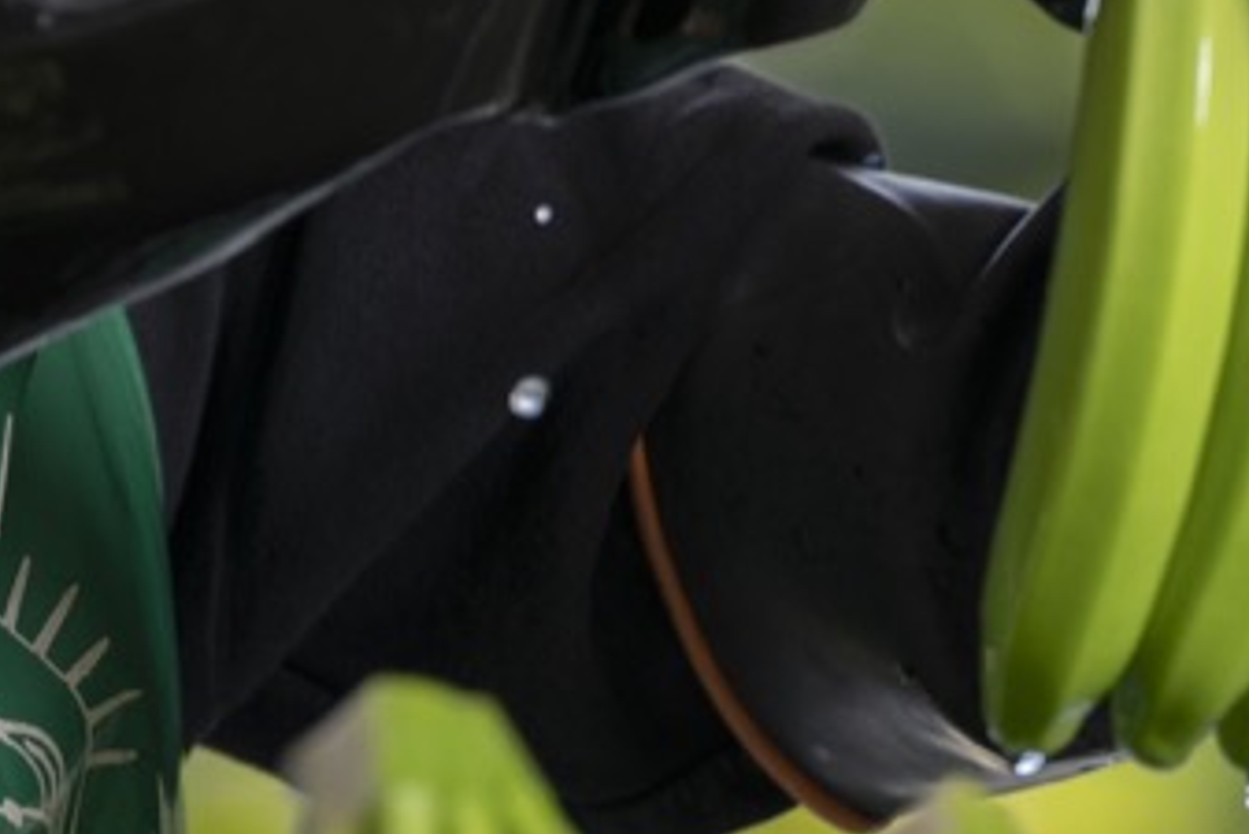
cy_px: -182
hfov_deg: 2.2
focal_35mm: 949
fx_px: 32937
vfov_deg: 1.5
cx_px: -111
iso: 100
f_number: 2.8
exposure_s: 1/500
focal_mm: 200
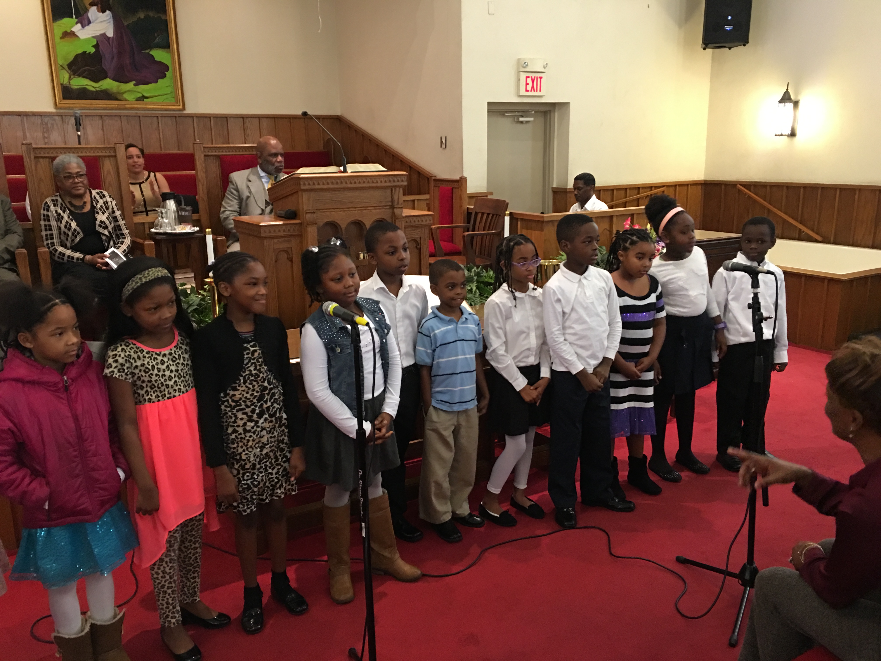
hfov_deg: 61.7
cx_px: 440
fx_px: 738
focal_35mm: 29
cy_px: 330
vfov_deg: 48.2
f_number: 2.2
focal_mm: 4.15
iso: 100
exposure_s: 1/10
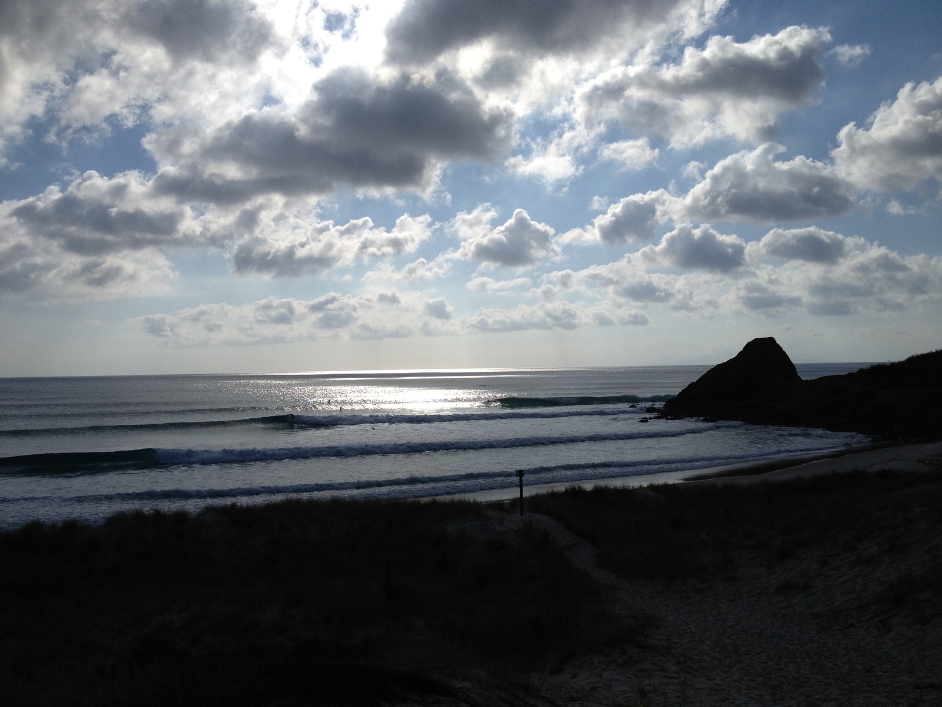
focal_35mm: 35
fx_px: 952
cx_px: 471
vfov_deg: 40.7
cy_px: 354
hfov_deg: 52.6
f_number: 2.4
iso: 50
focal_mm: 4.28
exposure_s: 1/7937
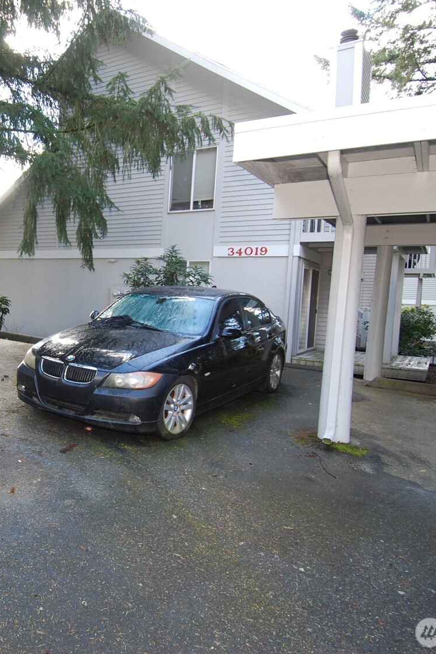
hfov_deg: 44.7
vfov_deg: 67.4
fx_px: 491
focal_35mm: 27
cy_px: 327
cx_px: 66
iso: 200
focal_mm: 12
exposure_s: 1/80
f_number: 4.5
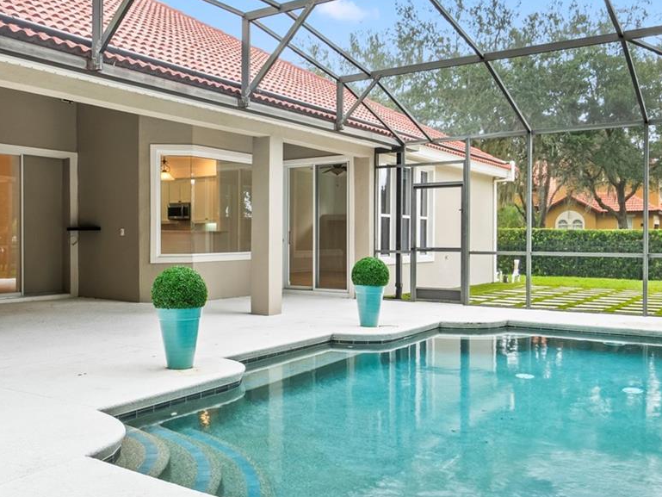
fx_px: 631
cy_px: 245
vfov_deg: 43.0
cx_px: 274
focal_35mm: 33
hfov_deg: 55.0
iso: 100
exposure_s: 1/4
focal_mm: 11
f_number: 8
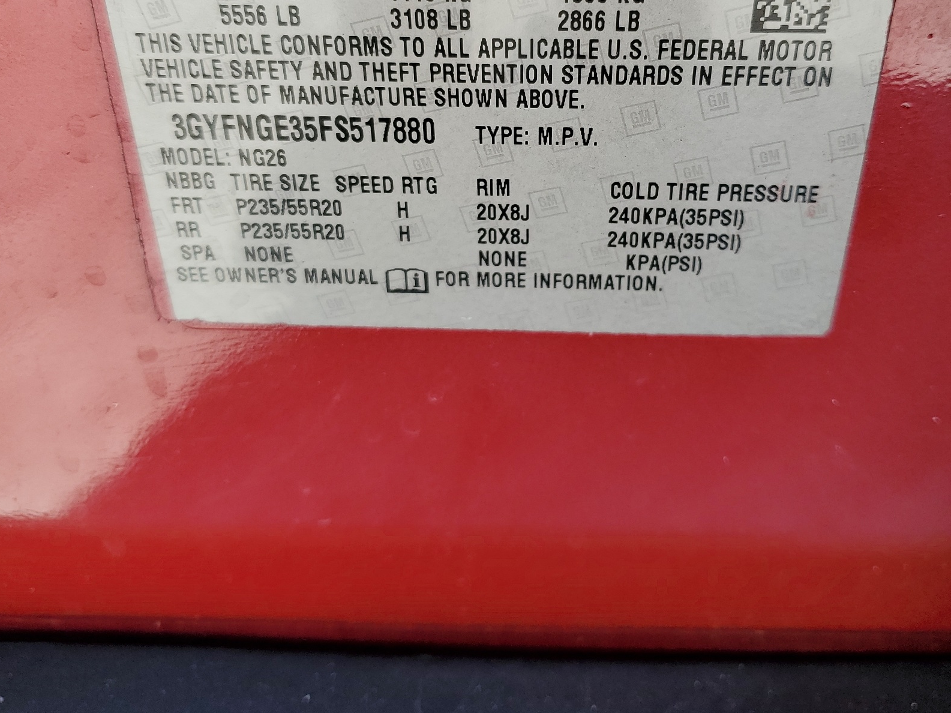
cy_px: 150
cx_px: 472
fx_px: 961
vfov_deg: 39.2
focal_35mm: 35
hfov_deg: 52.6
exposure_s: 1/526
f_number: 1.5
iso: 50
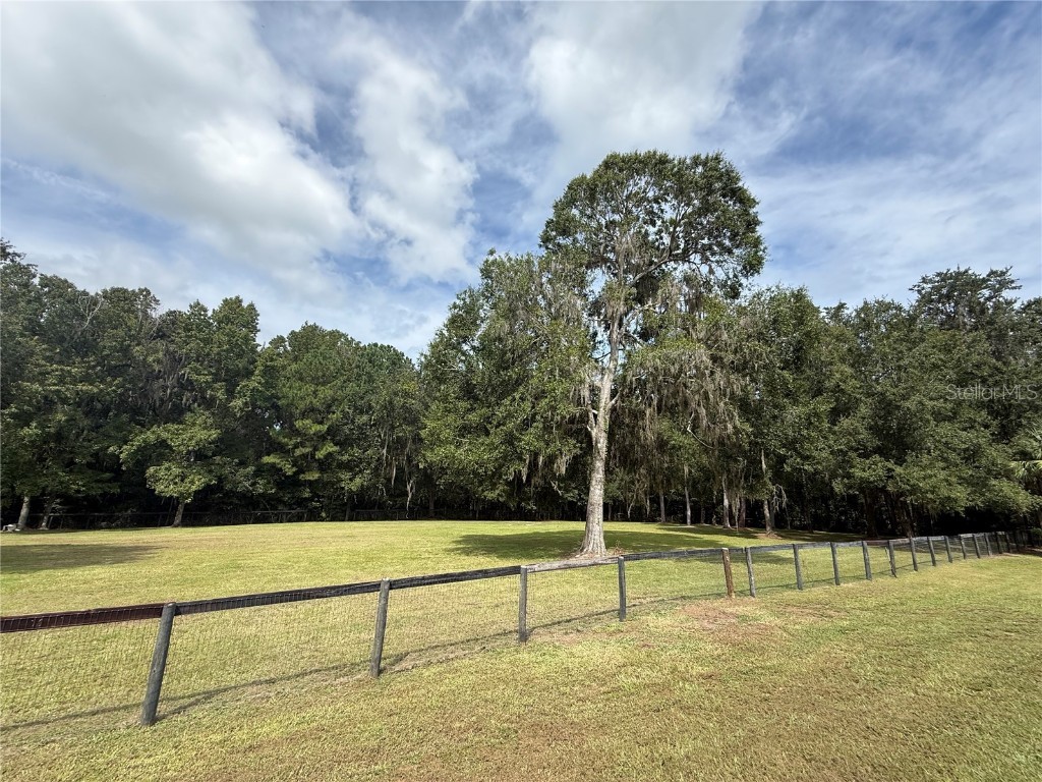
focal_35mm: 14
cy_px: 391
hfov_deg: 102.1
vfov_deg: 85.7
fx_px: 421
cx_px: 521
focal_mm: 2.22
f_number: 2.2
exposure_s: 1/1259
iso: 50
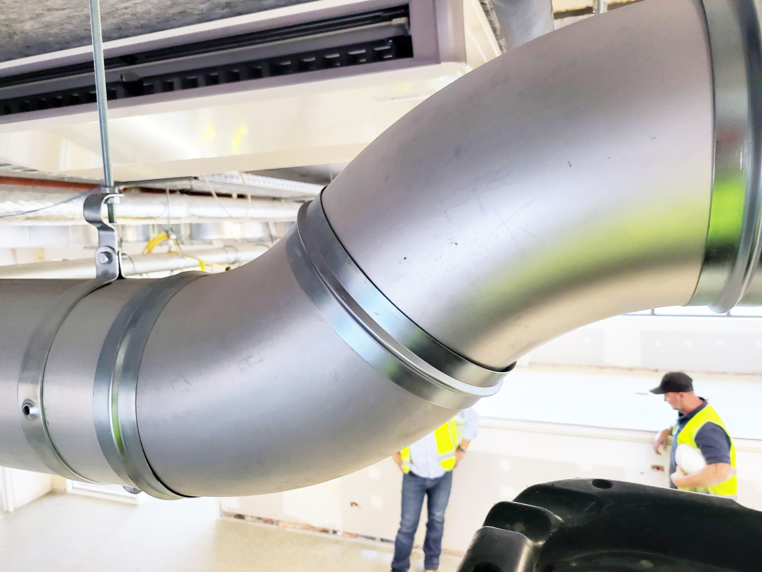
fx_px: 528
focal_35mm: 24
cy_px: 286
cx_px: 381
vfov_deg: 56.8
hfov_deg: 71.6
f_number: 1.8
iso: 250
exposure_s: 1/50
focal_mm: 5
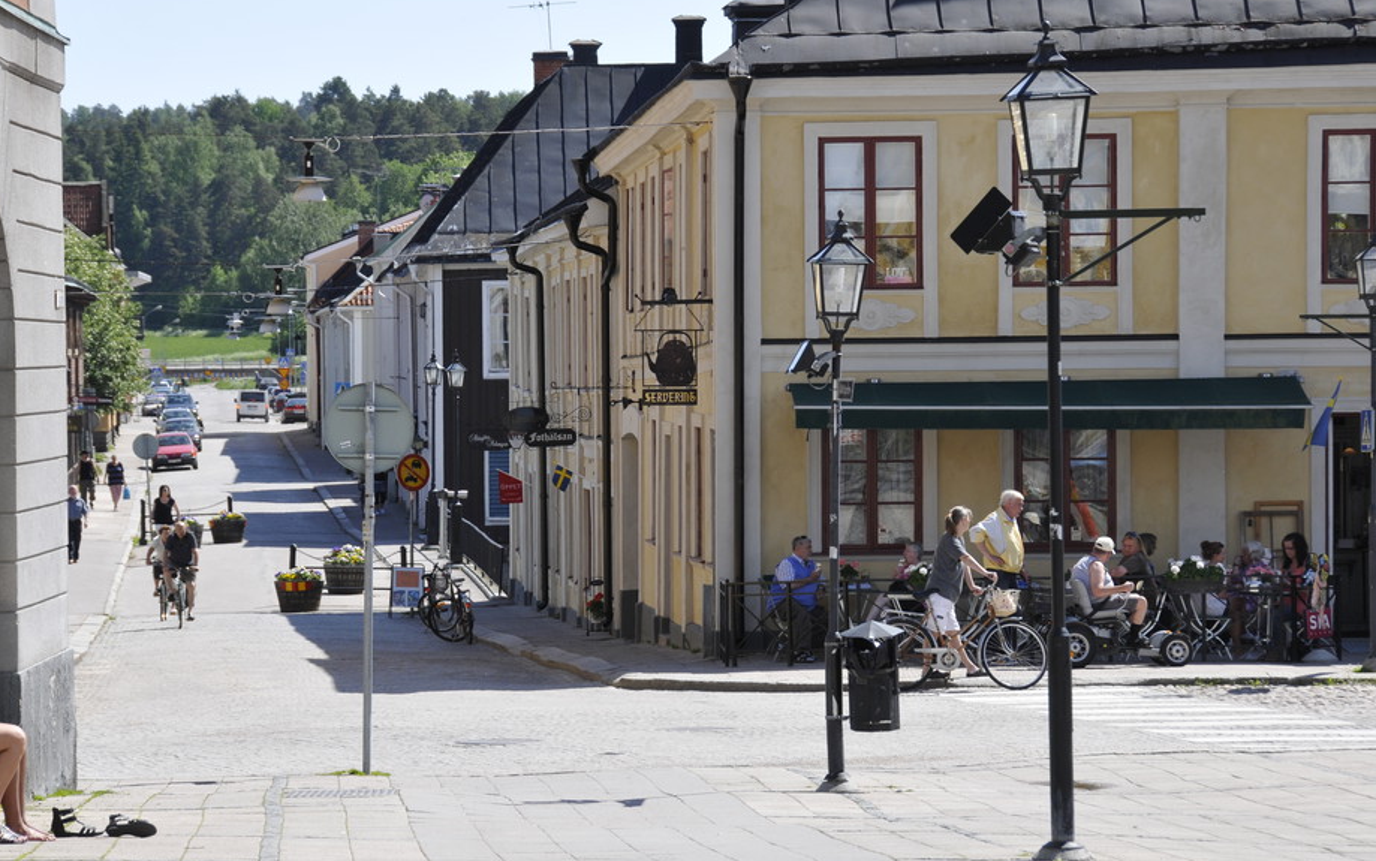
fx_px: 5684
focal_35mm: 152
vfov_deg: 8.7
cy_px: 407
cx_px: 681
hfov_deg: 13.8
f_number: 10
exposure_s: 1/400
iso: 400
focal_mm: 95
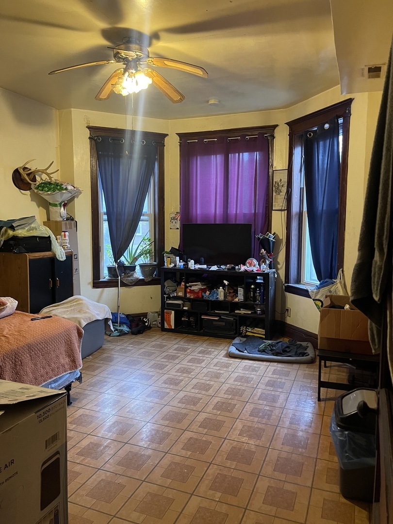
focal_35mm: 25
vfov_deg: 69.4
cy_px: 262
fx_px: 378
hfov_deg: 54.9
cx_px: 196
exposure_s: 1/40
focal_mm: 5.1
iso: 500
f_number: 1.6
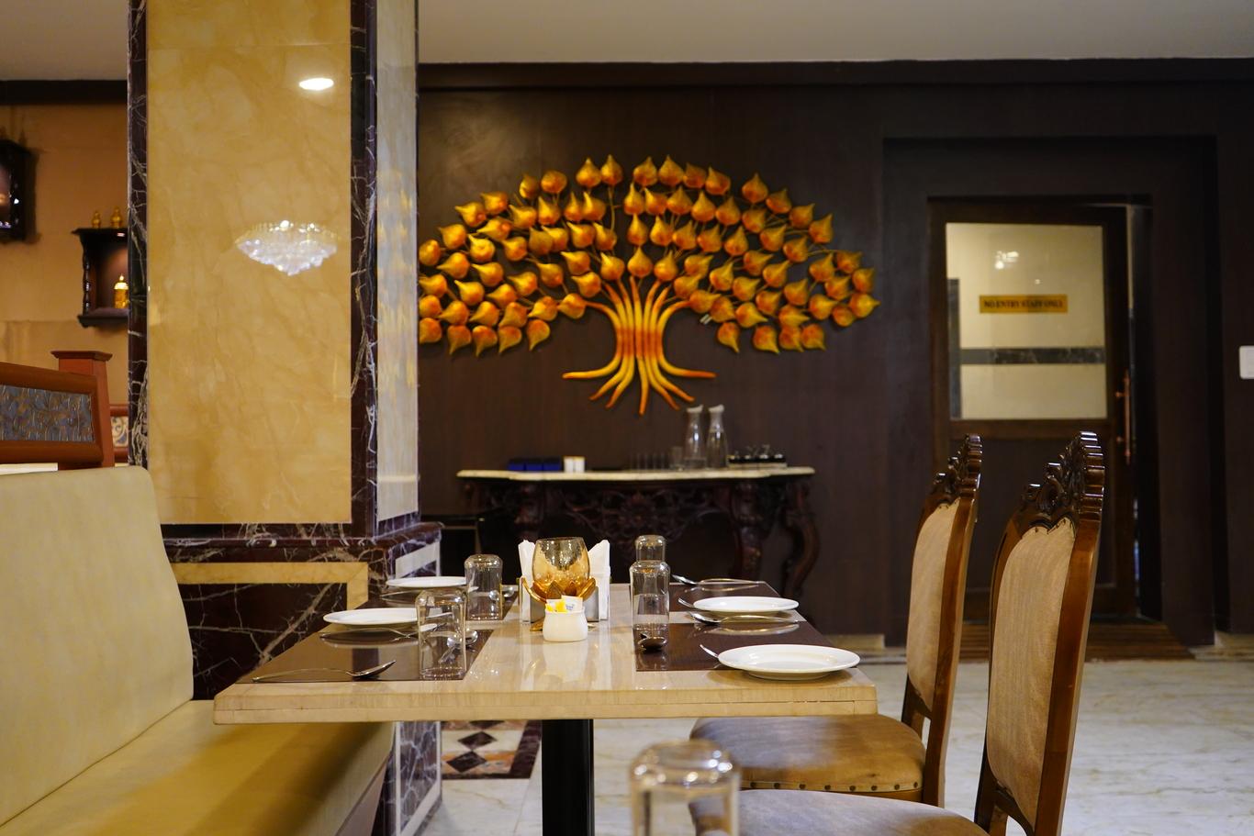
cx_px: 627
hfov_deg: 55.8
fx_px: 1184
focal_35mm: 34
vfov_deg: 38.9
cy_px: 418
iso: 3200
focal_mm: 34
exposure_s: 1/125
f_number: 4
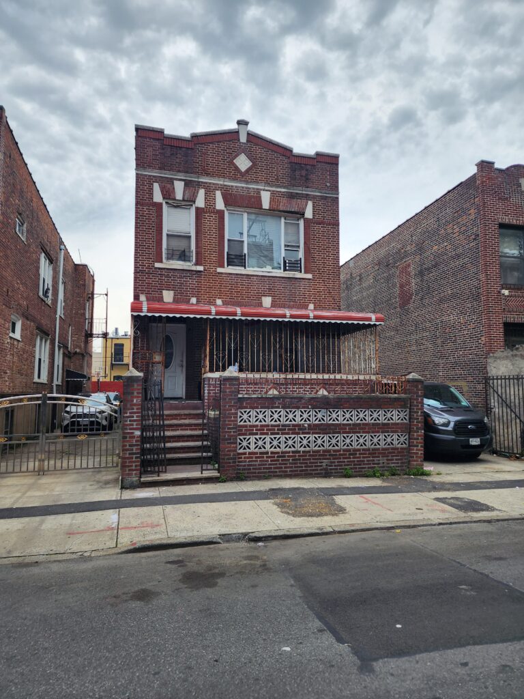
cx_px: 262
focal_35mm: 23
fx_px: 464
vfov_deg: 73.9
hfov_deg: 58.9
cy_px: 350
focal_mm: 6.4
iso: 12
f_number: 1.8
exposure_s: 1/435
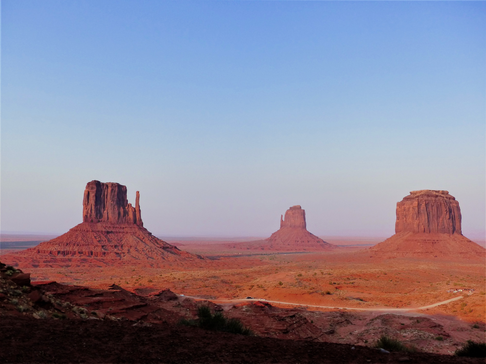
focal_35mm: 33
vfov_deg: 42.9
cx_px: 243
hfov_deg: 55.4
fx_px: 463
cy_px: 182
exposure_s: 1/2000
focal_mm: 5.9
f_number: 2.8
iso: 200
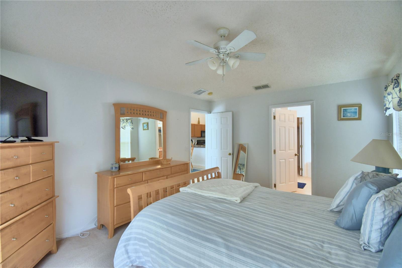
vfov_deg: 77.3
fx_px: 167
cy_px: 134
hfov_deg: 100.4
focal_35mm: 15
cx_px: 201
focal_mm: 10
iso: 400
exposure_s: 1/50
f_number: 4.5
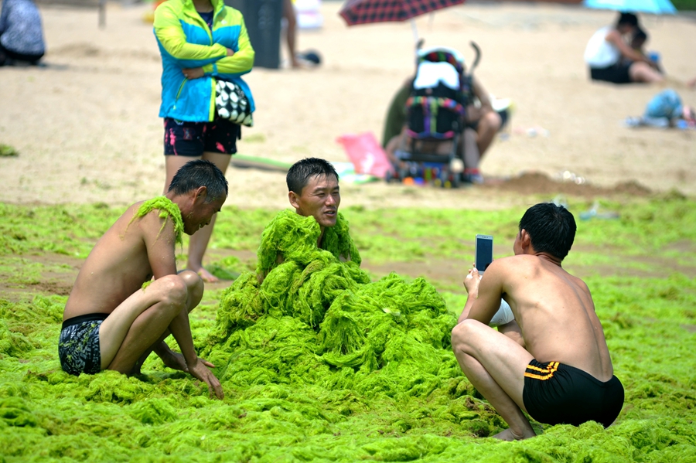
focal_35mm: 185
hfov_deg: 11.1
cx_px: 348
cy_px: 232
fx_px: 3575
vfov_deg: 7.4
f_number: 4
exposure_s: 1/800
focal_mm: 185
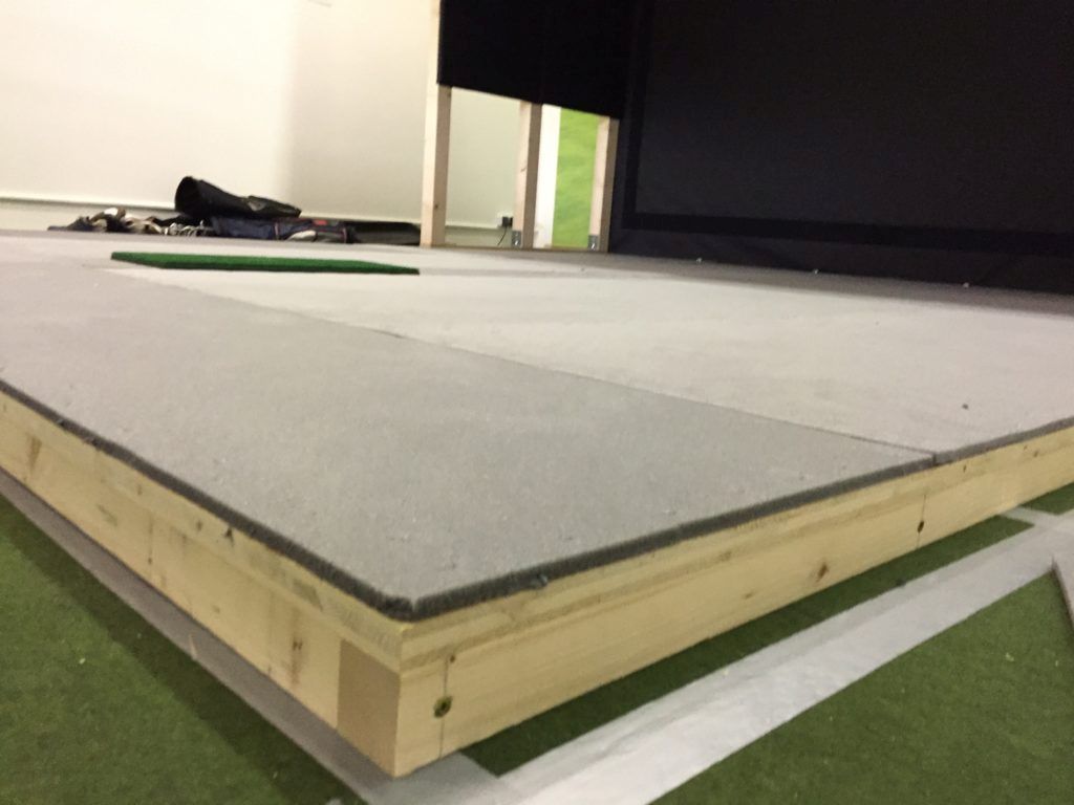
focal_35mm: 29
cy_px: 402
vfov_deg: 48.2
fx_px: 900
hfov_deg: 61.7
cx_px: 537
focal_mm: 4.15
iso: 250
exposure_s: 1/25
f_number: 2.2
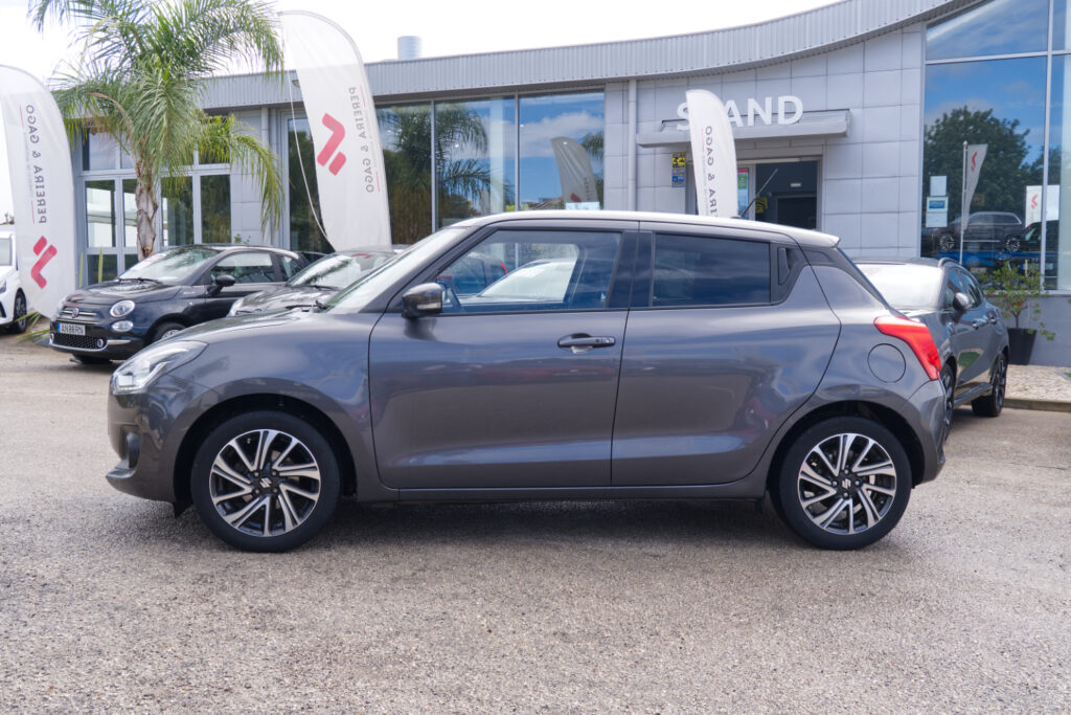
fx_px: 952
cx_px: 536
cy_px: 358
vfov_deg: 41.1
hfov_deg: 58.7
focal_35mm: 32
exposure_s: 1/100
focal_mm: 21.5
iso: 160
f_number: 9
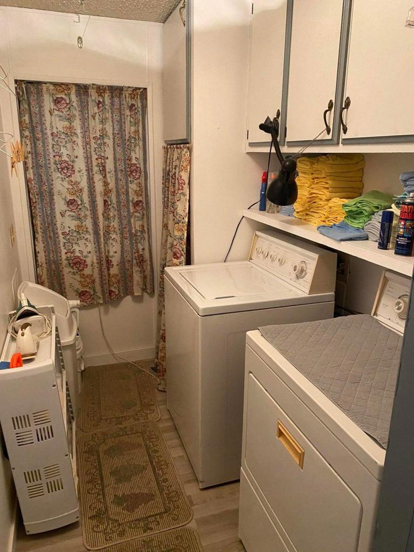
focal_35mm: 26
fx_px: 415
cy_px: 276
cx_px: 207
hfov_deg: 53.1
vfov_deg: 67.3
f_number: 1.8
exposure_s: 1/40
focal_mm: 4.25
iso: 500
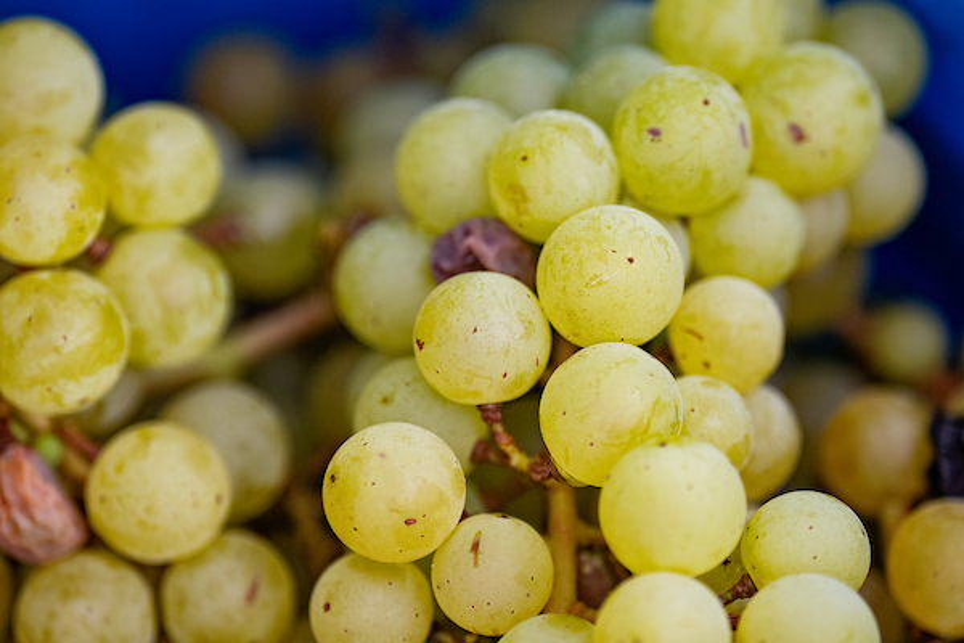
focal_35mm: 300
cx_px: 482
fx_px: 8033
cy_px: 322
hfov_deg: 6.9
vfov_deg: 4.6
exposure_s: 1/500
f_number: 2.8
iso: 800
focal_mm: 200
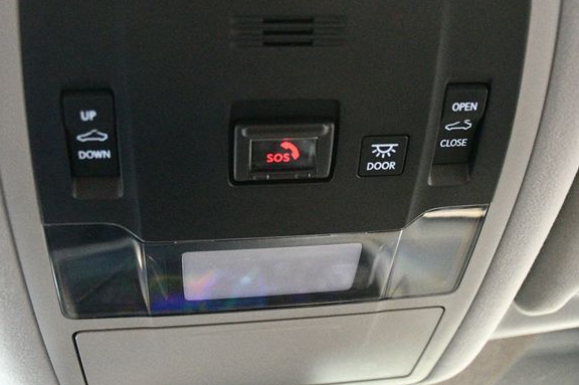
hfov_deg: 39.6
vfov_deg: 26.9
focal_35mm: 50
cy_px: 178
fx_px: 803
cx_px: 307
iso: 12800
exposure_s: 1/60
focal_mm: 30
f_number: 4
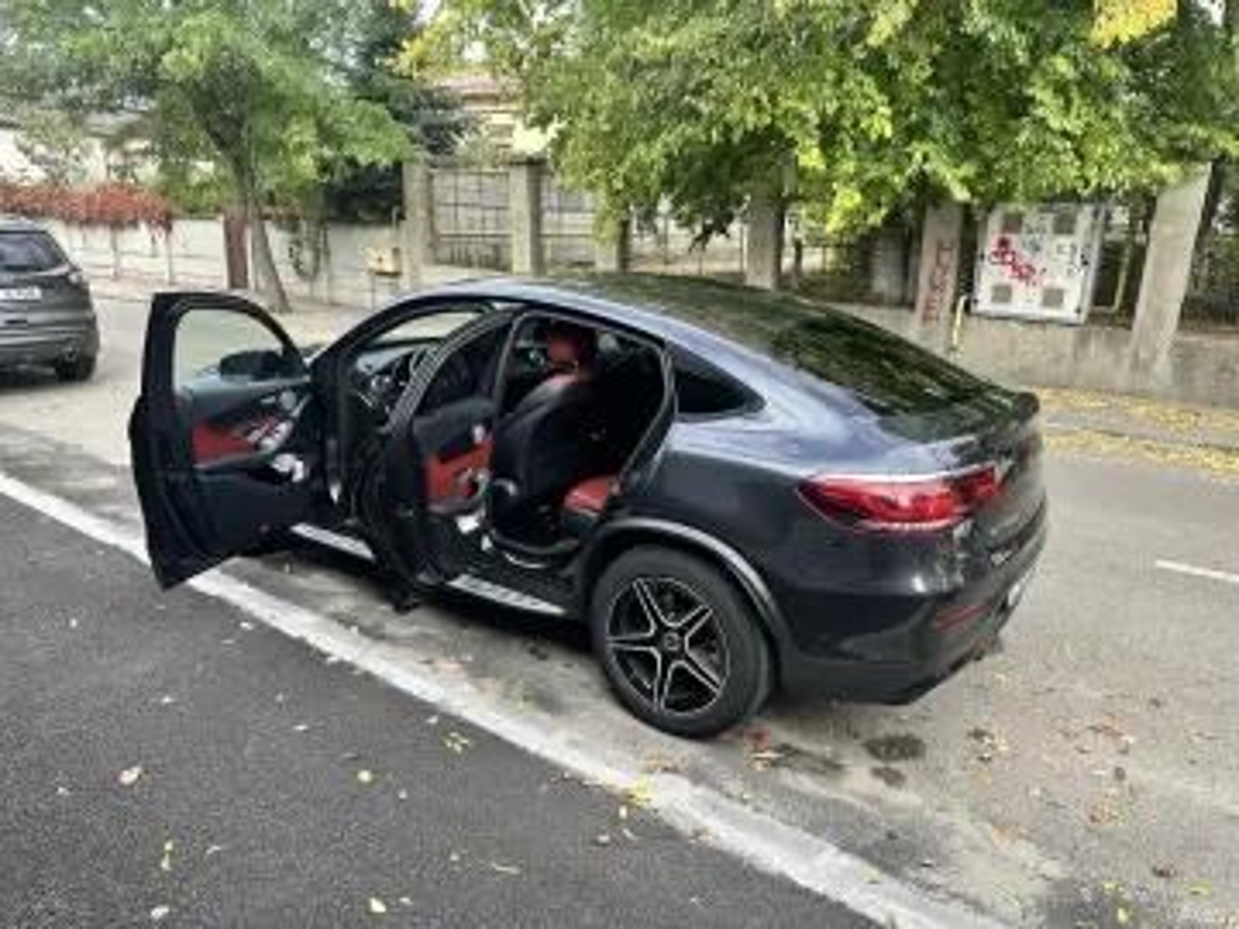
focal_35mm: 24
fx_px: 859
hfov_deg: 71.6
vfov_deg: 56.8
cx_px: 620
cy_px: 464
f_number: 1.78
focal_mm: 6.86
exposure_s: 1/611
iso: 80
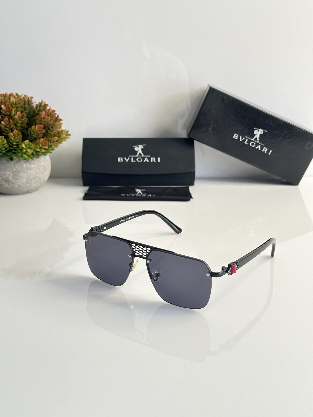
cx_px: 156
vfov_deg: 39.7
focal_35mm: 48
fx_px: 579
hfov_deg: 30.3
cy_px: 208
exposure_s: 1/60
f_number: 1.78
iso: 125
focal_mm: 6.86
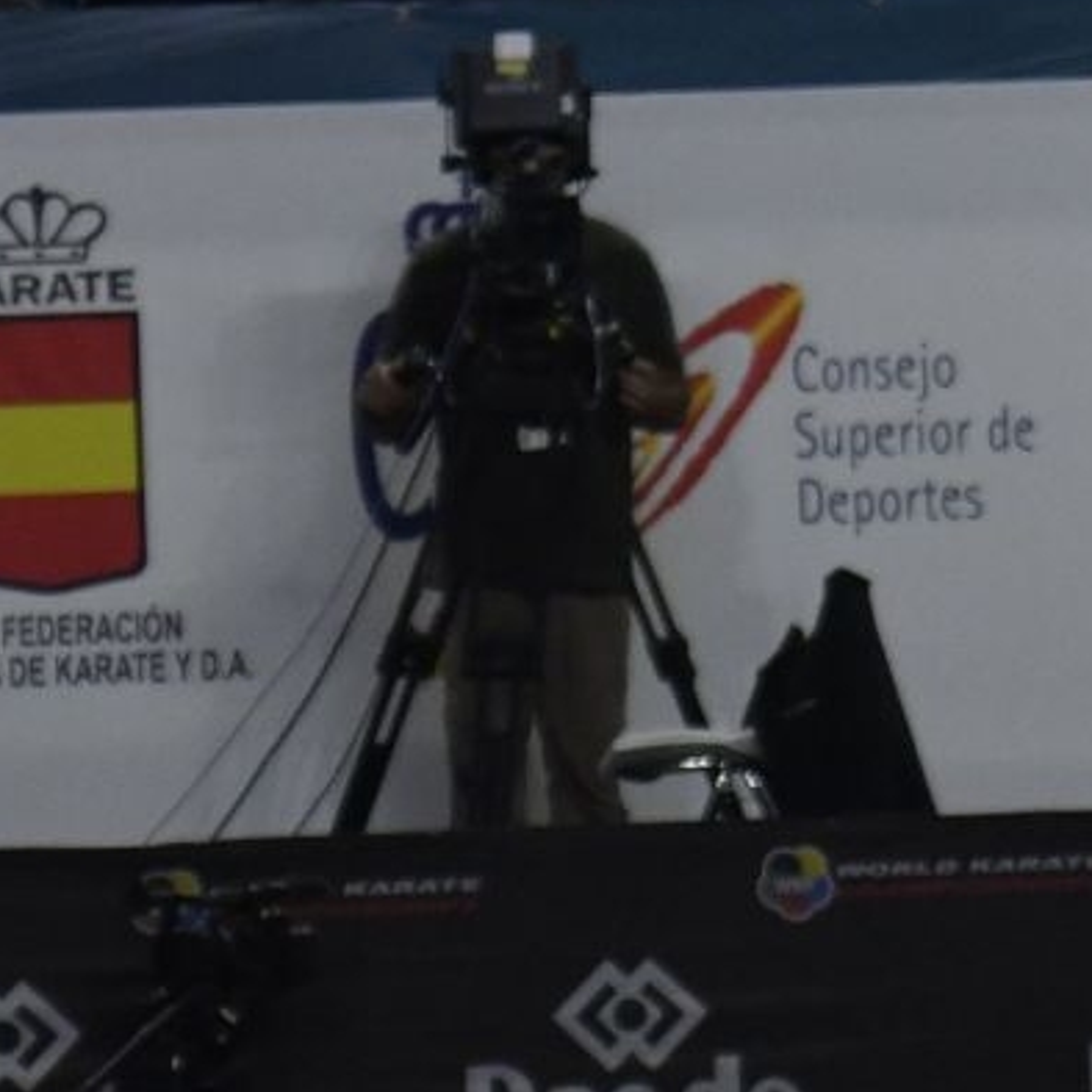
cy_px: 696
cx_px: 2331
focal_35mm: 582
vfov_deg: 3.0
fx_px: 20772
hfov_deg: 3.0
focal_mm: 100
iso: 1250
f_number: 4
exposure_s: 1/800
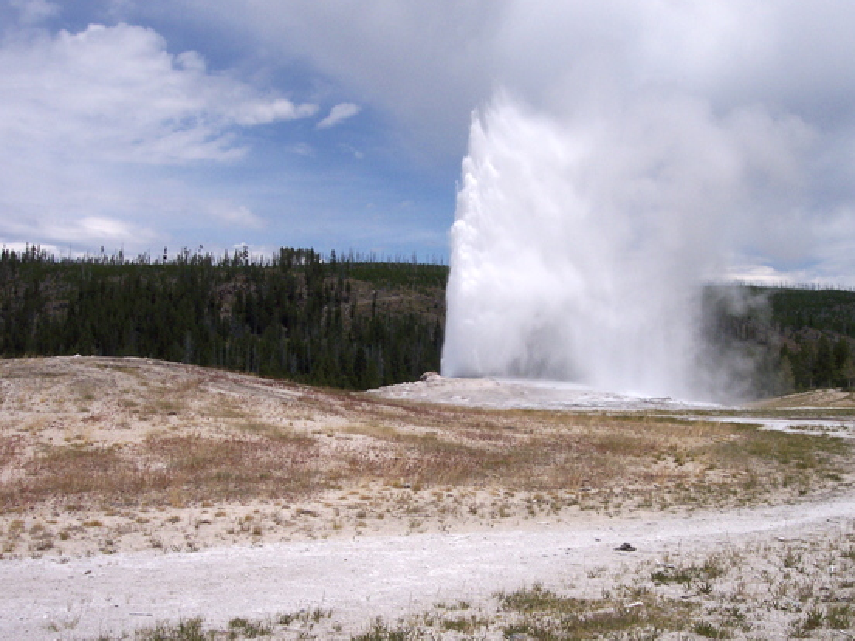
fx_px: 1087
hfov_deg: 42.8
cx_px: 489
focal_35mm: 44
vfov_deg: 32.9
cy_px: 326
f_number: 4.8
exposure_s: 1/1000
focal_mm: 8
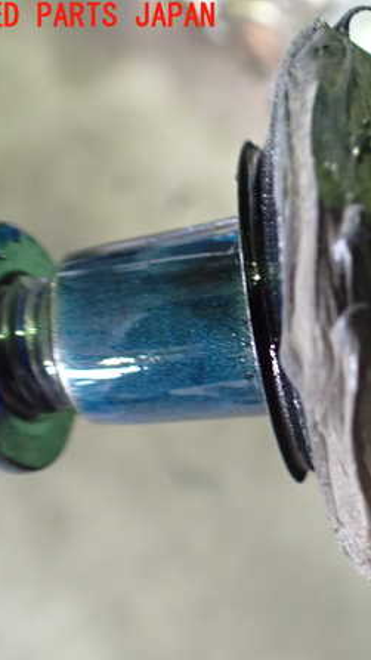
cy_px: 331
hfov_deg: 25.5
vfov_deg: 46.4
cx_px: 390
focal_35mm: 44
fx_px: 769
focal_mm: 5.4
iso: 800
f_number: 2.3
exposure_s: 1/30
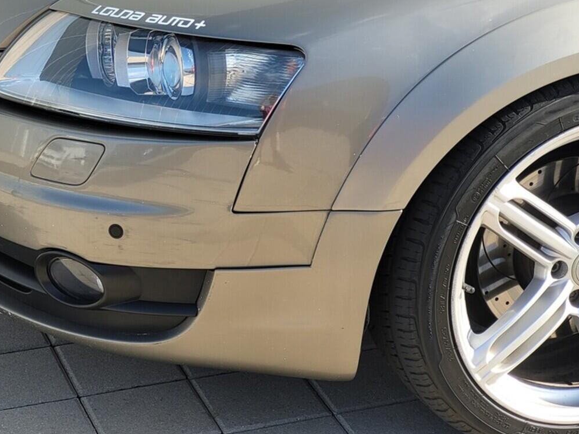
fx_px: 1840
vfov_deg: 13.4
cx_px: 190
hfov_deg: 17.8
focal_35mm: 110
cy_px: 145
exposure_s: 1/387
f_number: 2.4
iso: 25
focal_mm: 7.12
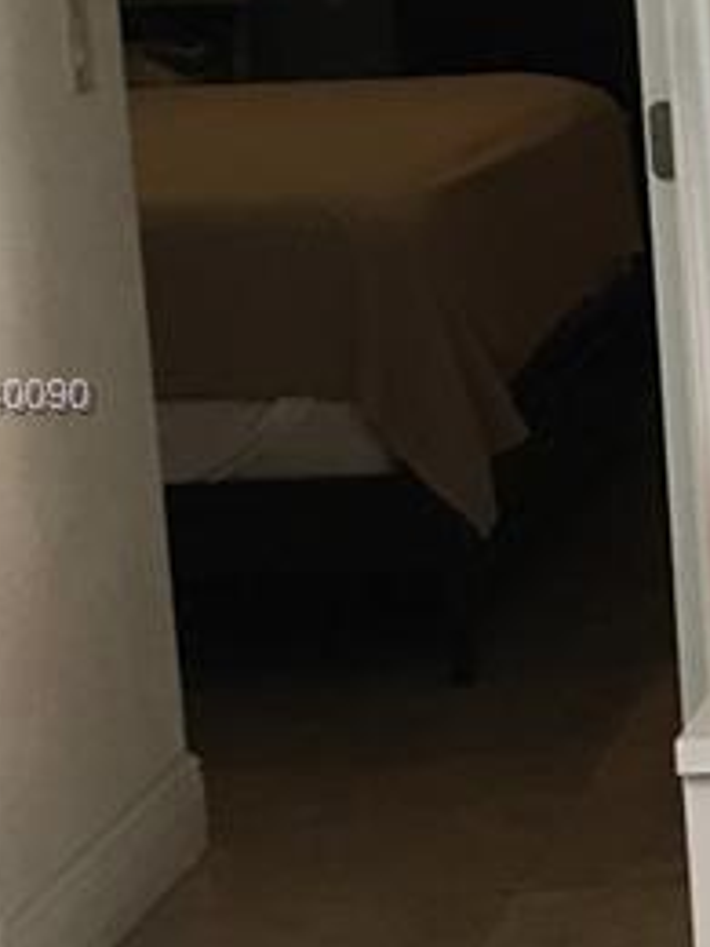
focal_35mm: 134
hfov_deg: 10.2
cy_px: 397
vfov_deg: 14.7
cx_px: 1405
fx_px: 3665
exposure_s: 1/15
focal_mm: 4.15
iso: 50
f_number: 2.2
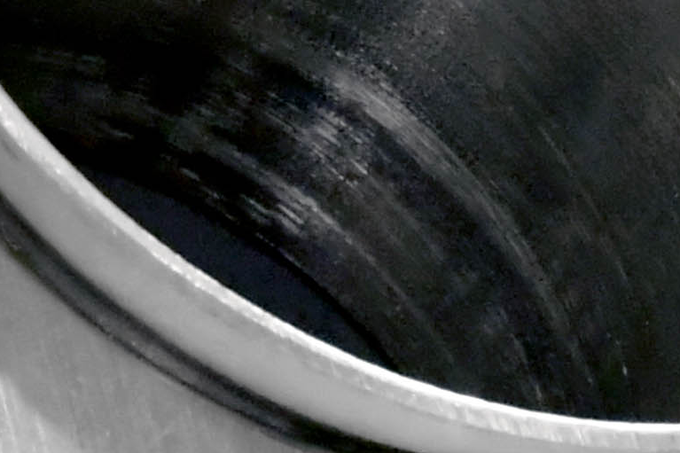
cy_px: 745
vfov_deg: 1.1
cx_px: 294
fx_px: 23038
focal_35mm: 1220
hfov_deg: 1.7
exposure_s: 1/80
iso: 2500
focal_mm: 112
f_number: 13
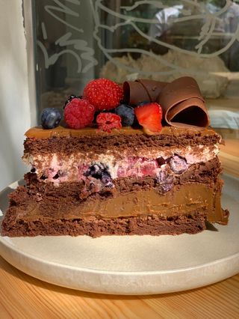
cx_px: 120
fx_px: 478
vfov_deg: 36.8
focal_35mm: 52
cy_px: 160
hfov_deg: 28.1
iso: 16
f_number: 2.4
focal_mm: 6
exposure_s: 1/251
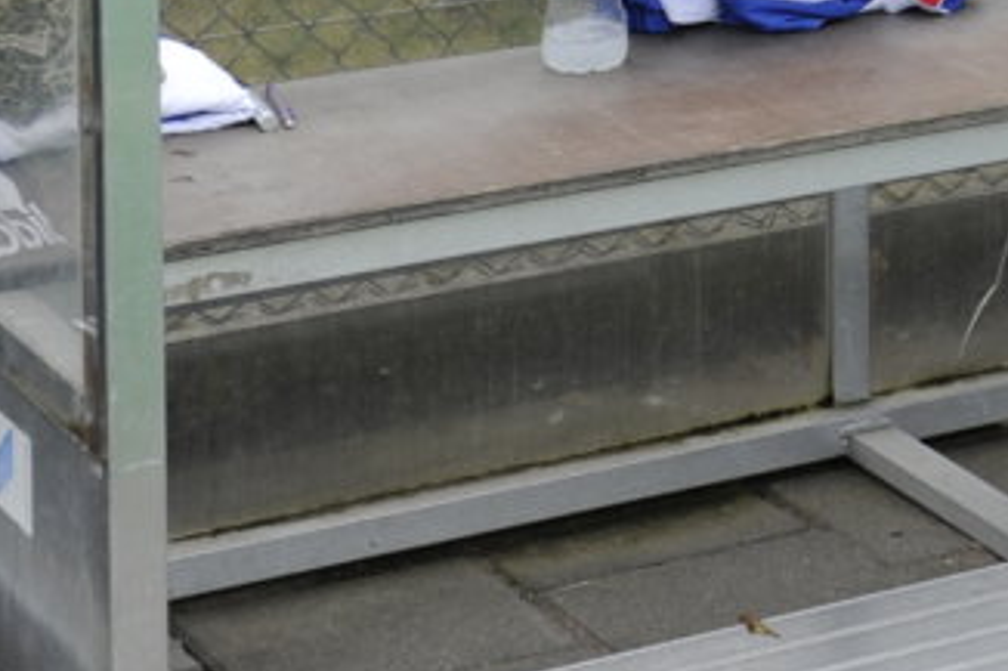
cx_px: 1676
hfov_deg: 12.2
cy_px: -719
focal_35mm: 157
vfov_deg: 8.3
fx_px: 4394
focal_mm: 32
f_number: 4.5
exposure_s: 1/1250
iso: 400
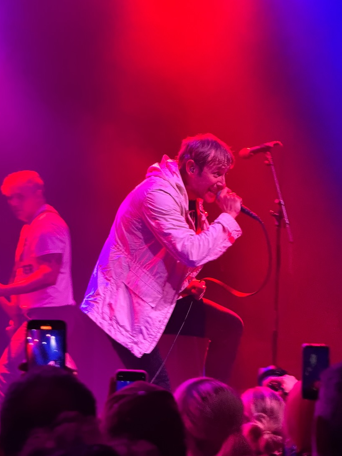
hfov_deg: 10.6
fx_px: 1844
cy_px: 232
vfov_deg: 14.1
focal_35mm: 140
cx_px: 147
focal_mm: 15.66
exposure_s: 1/50
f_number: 2.8
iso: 640
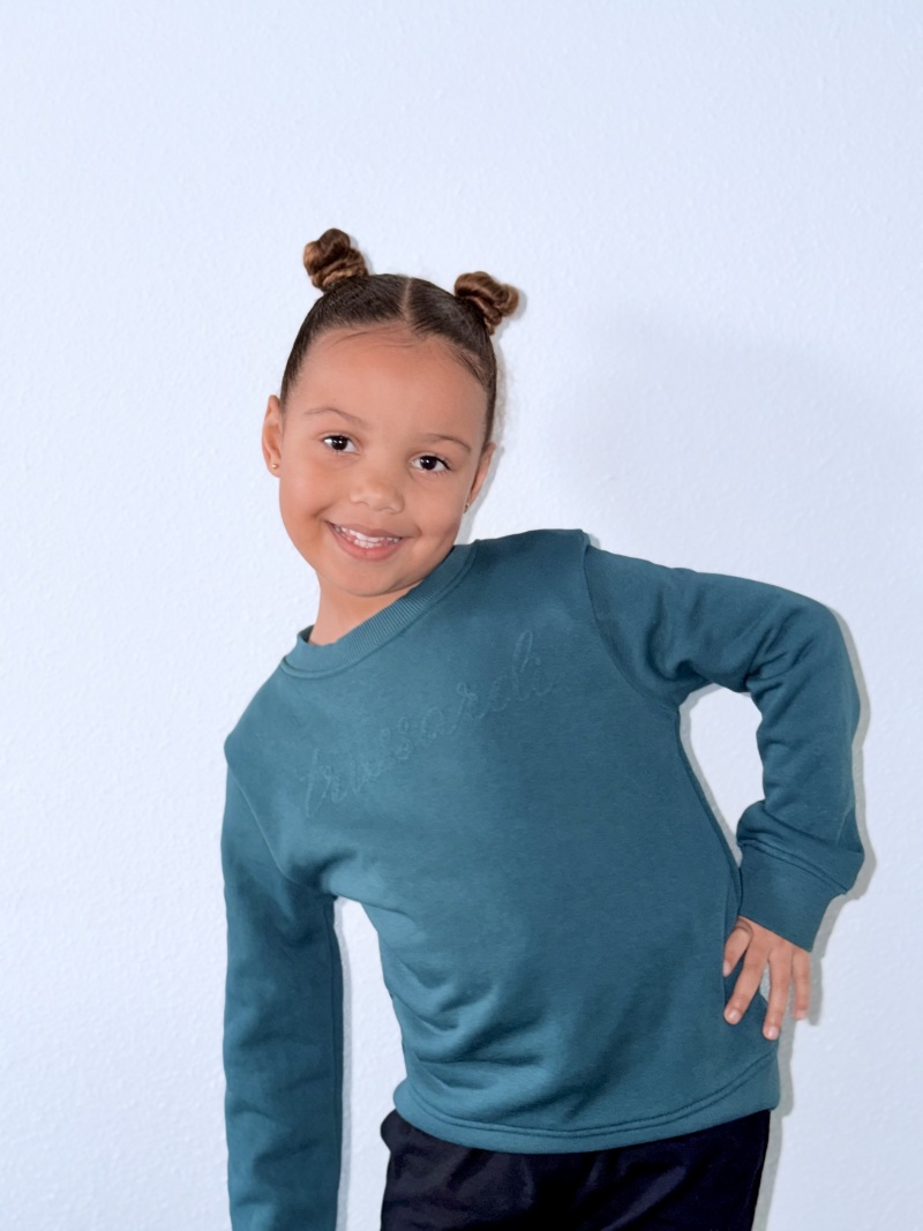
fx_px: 1707
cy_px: 616
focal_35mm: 48
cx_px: 462
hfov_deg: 30.3
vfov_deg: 39.7
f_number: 1.78
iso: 50
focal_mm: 6.76
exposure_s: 1/15
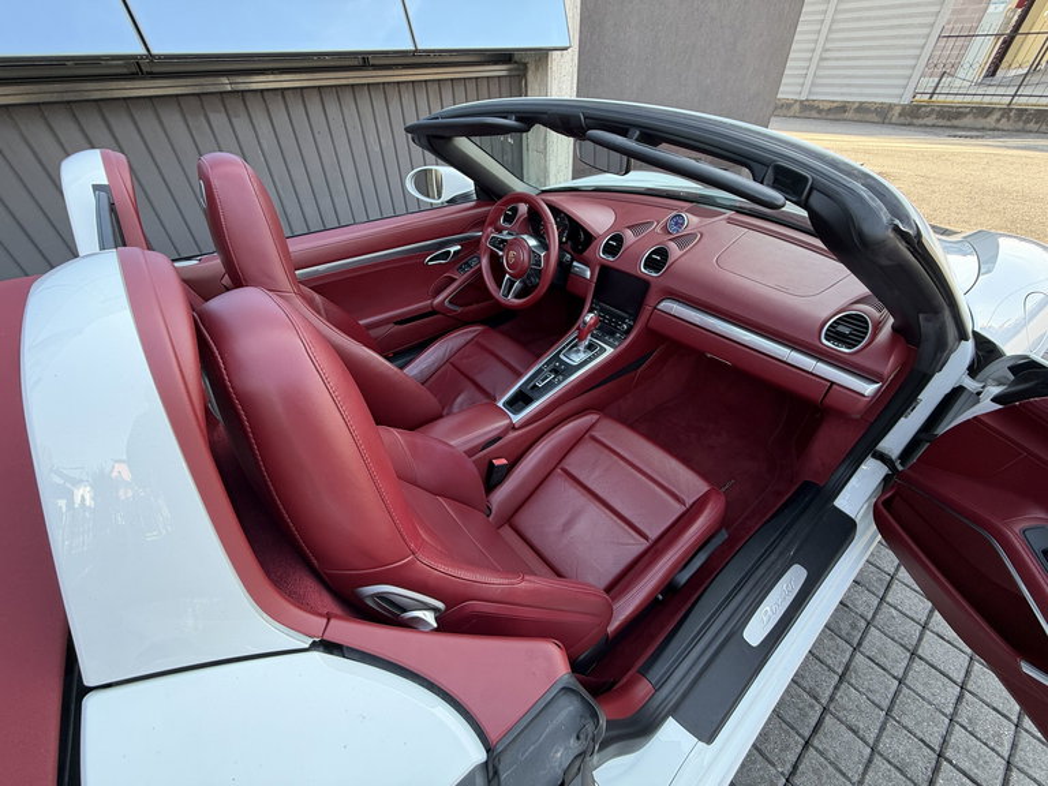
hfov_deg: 102.1
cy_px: 393
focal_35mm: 14
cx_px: 524
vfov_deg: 85.7
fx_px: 424
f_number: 2.2
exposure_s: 1/121
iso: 64
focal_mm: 2.22
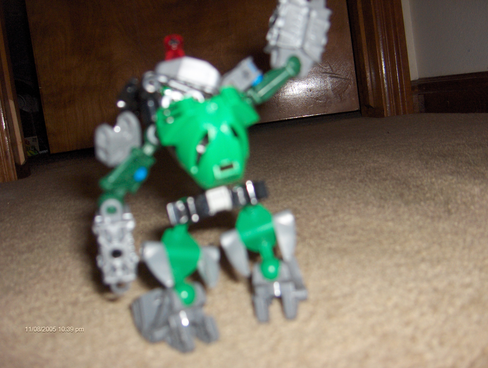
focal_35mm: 39
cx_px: 244
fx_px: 551
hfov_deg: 47.8
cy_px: 184
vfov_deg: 36.9
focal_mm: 8
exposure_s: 1/60
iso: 100
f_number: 2.8
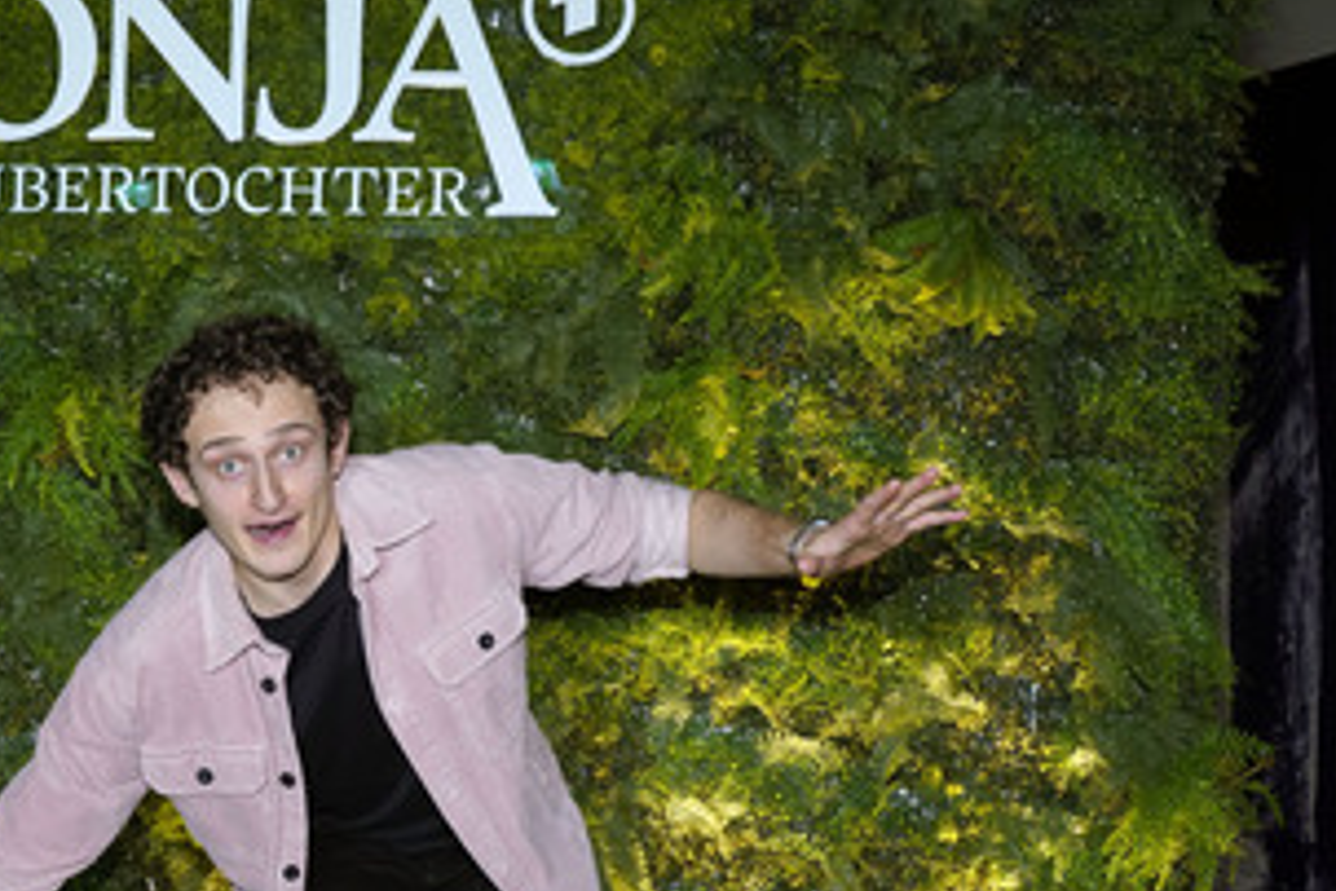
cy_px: 587
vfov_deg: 24.5
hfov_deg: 35.6
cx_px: 364
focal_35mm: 55
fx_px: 2041
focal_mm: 37
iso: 2000
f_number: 5.6
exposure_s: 1/160
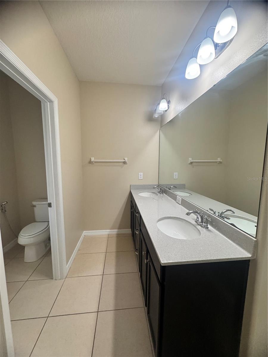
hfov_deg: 85.7
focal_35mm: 14
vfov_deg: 102.1
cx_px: 134
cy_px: 178
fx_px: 145
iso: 320
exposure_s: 1/120
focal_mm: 2.22
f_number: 2.2
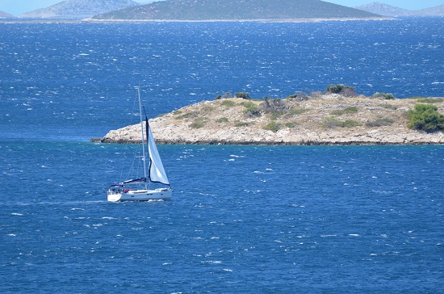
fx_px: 5537
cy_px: 147
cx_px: 222
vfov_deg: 3.0
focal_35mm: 450
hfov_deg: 4.6
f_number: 5.6
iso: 640
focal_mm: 300
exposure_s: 1/1600
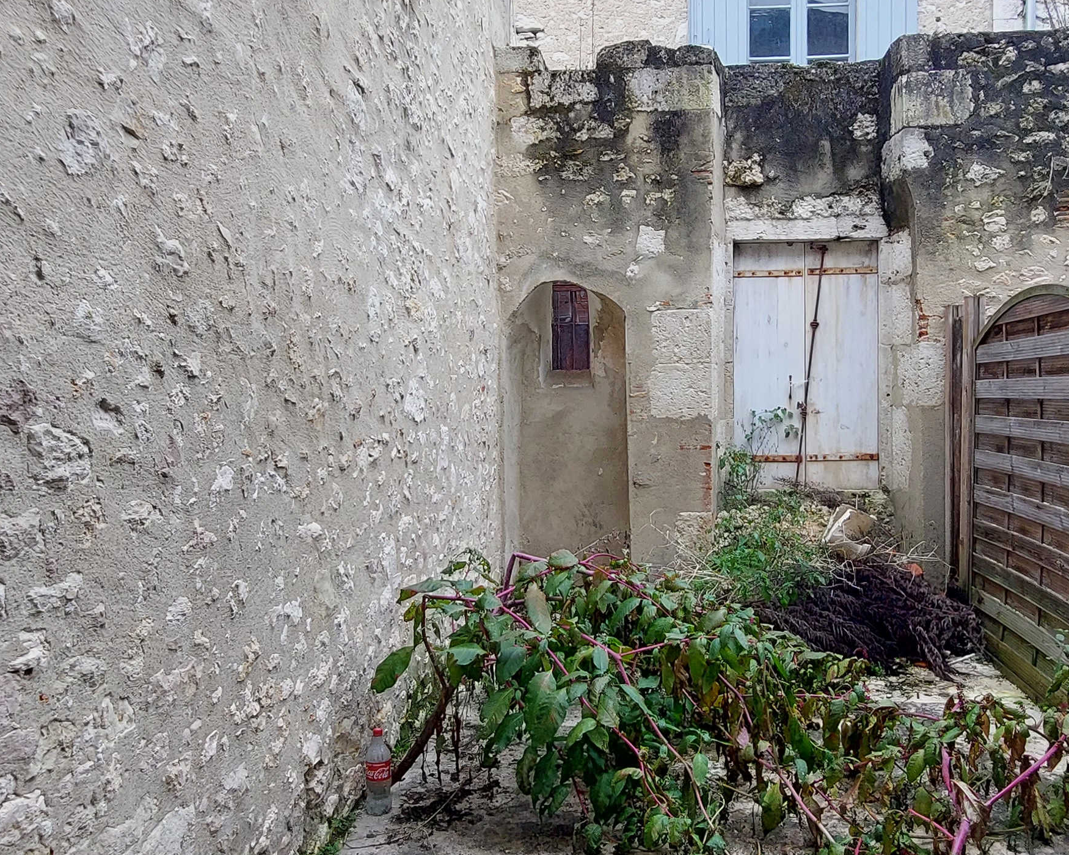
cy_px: 429
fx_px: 918
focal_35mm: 29
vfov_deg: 50.0
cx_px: 603
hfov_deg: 60.2
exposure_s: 1/116
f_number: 2.2
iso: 50
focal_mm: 1.74
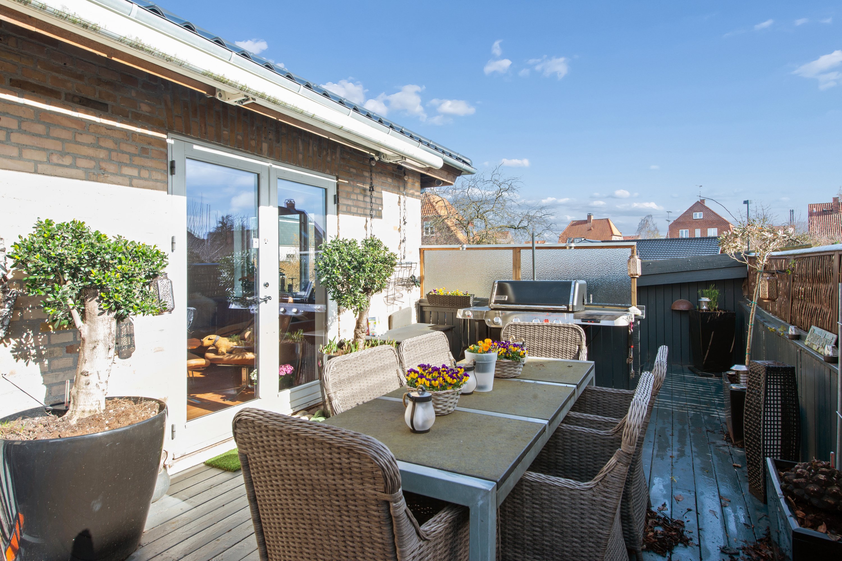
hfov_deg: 84.0
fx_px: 468
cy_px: 280
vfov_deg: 61.9
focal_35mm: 20
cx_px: 421
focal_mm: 20
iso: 200
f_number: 10
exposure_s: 1/50
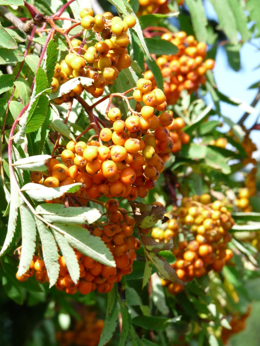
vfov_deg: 12.7
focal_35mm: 155
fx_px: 1552
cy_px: 173
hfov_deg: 9.6
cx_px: 130
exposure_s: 1/400
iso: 160
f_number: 4.5
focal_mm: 27.5
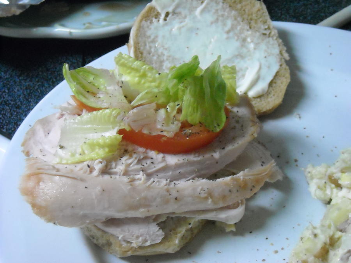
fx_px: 771
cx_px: 176
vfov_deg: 19.4
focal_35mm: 76
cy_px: 132
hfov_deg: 25.7
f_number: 3.9
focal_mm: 12.3
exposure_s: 1/30
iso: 800
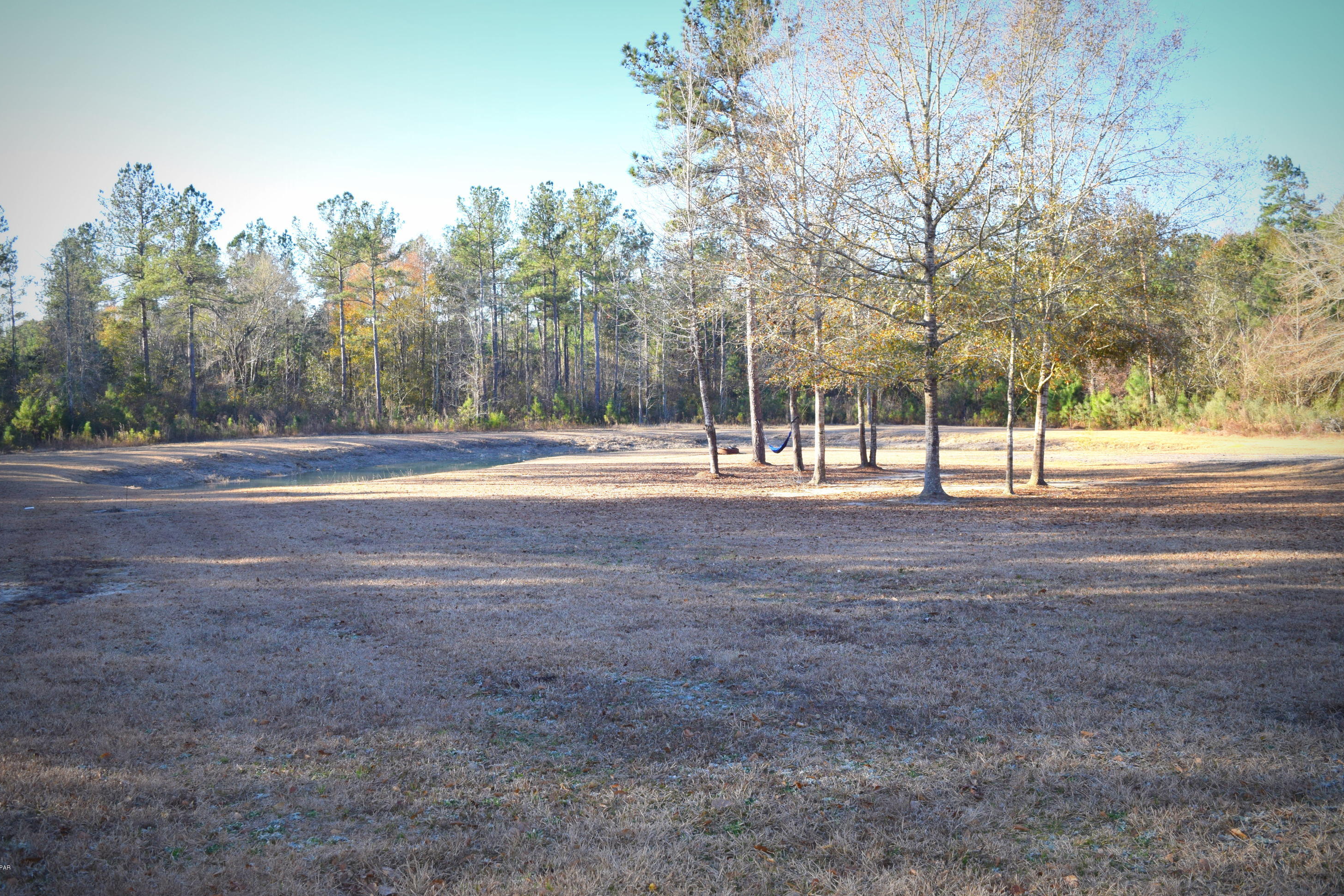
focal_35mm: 33
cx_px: 667
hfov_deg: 57.9
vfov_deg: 40.5
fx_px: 1214
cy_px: 435
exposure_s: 1/200
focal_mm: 21
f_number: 7.1
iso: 100
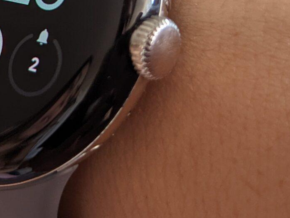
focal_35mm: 88
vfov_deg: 16.5
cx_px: 70
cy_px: 7
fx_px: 739
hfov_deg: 22.0
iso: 360
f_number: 1.85
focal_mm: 6.81
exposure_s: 1/173
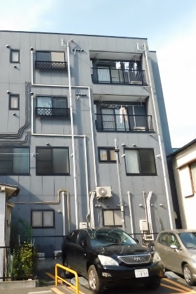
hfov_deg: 38.8
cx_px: 46
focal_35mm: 33
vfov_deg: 57.2
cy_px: 150
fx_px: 270
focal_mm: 4
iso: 125
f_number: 3
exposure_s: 1/500
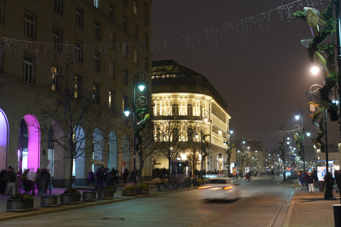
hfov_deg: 39.6
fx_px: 474
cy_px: 114
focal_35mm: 50
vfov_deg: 27.0
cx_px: 170
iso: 320
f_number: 4
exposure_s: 1/2.5
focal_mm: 50
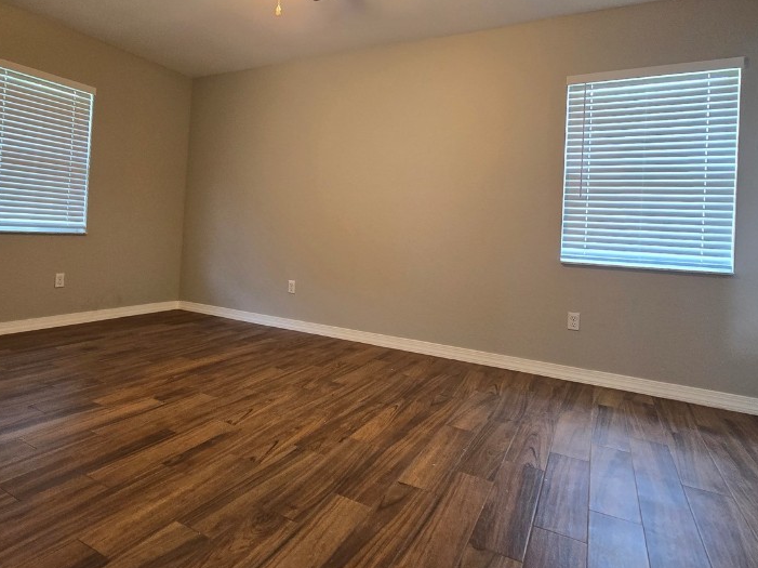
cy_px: 227
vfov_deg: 68.0
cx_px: 348
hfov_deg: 84.5
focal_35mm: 19
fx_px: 416
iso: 160
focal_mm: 2.2
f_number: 2.2
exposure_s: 1/60
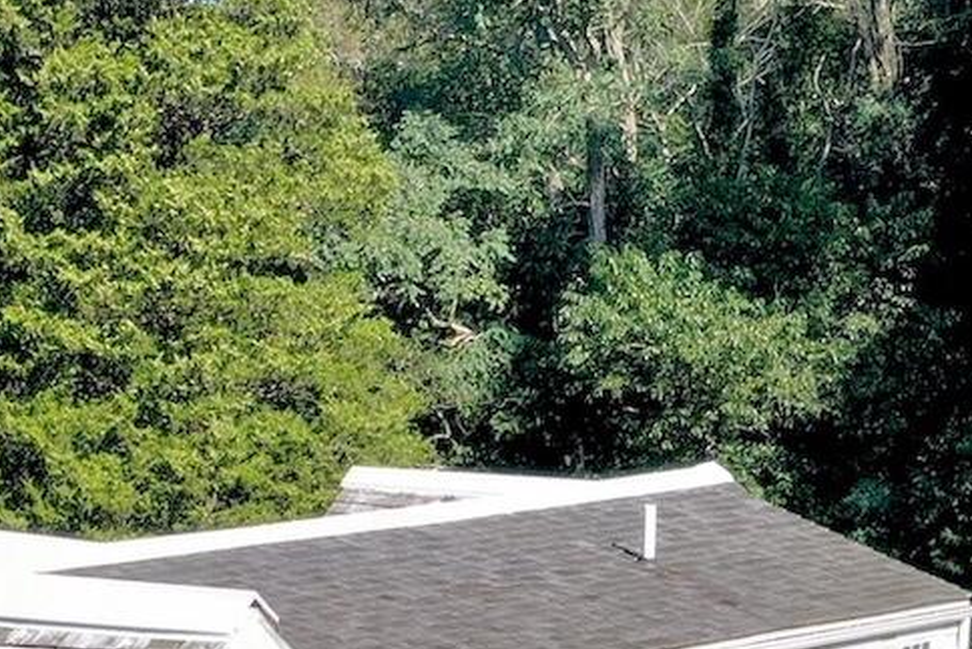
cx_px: 295
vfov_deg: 10.0
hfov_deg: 16.3
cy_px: 1366
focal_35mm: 125
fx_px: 3376
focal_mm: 10.26
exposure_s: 1/240
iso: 100
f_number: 5
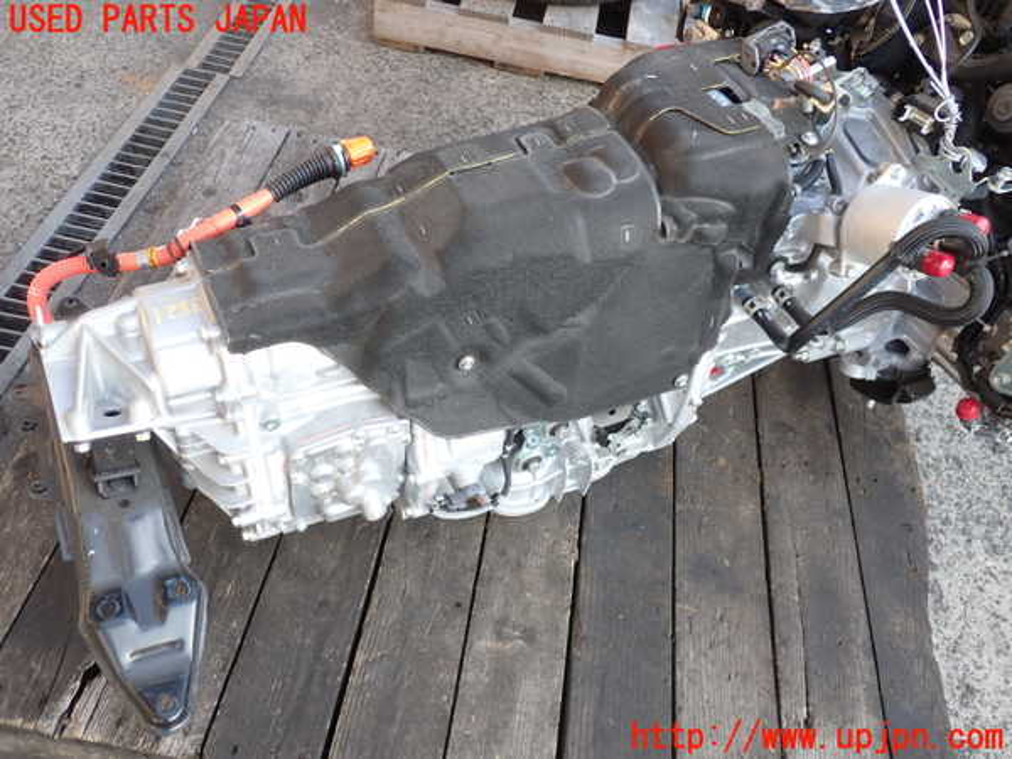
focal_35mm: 30
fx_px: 877
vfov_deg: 46.8
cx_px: 506
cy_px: 380
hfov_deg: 60.0
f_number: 2.3
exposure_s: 1/80
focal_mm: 5.4
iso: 100
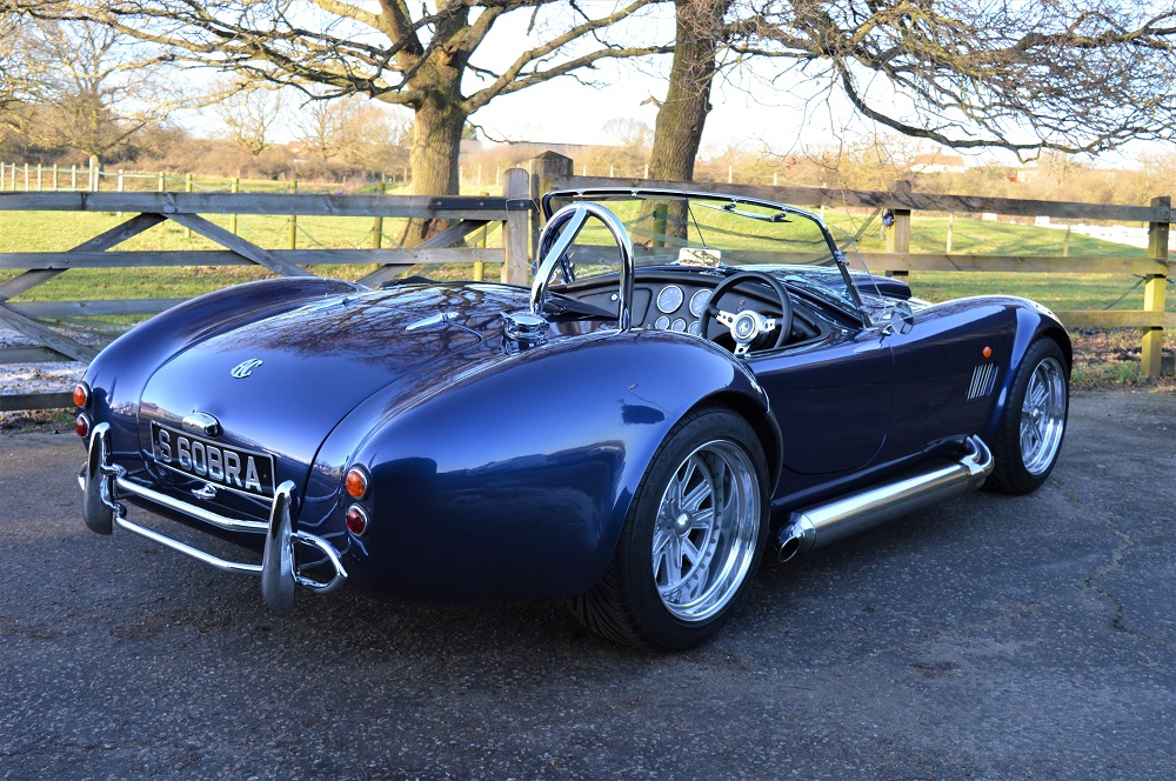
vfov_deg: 34.1
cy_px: 390
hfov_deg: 49.6
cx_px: 588
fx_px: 1272
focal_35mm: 39
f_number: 5.6
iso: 200
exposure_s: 1/125
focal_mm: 26
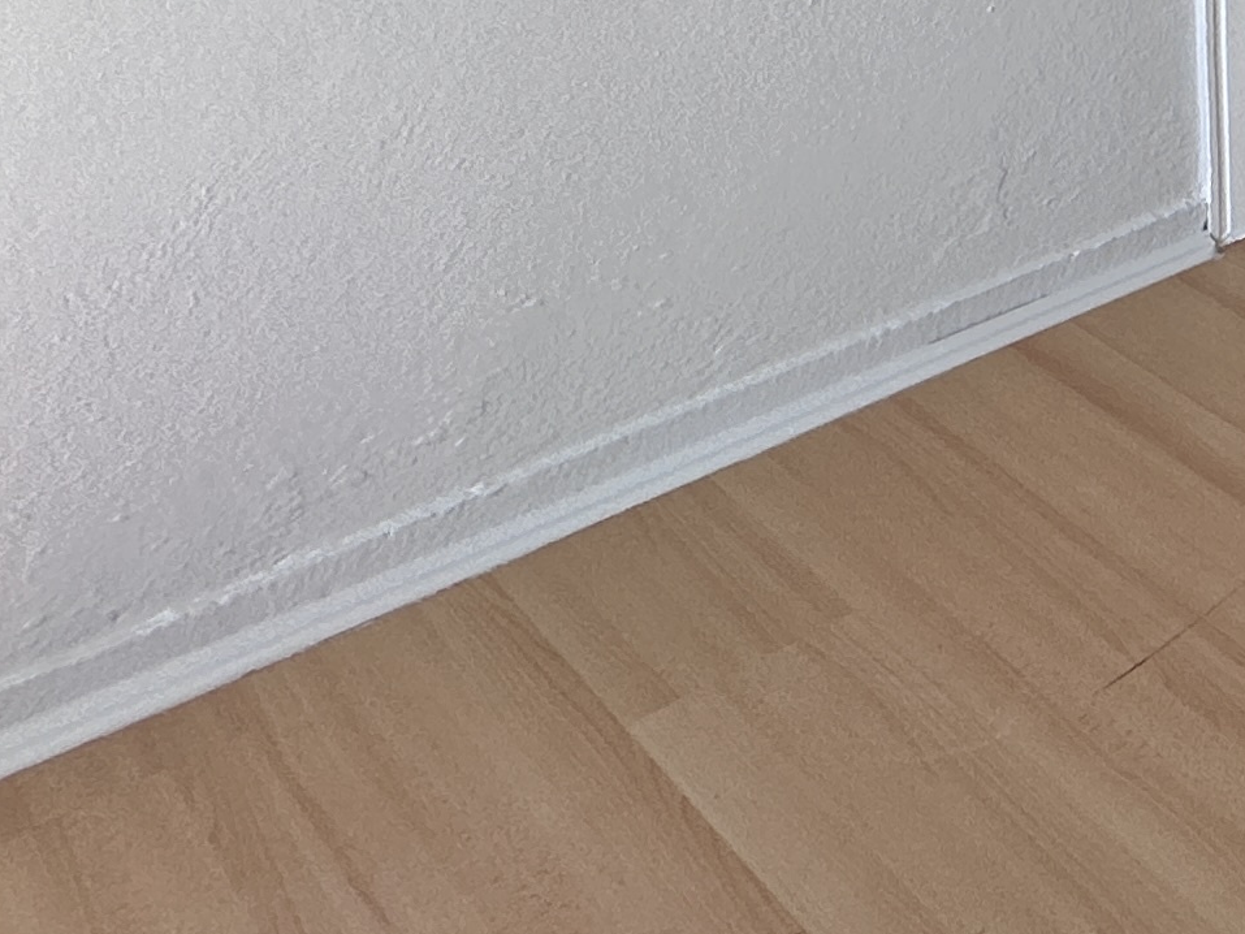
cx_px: 2381
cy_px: -743
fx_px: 2122
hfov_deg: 20.1
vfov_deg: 19.0
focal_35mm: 59
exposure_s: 1/99
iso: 40
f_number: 2.2
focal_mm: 2.22
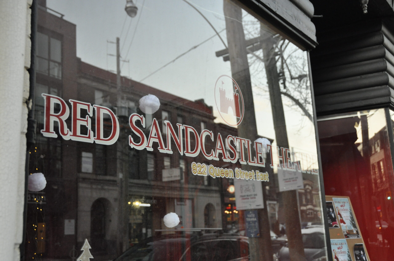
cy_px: 130
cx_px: 197
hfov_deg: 49.6
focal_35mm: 39
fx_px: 426
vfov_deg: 34.1
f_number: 4
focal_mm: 26
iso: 1250
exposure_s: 1/100
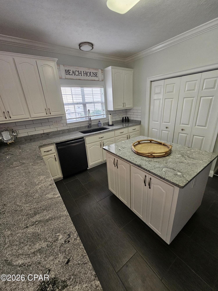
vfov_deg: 106.2
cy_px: 146
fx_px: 109
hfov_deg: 89.9
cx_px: 109
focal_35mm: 13
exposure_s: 1/60
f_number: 2.2
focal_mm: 2.2
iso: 250
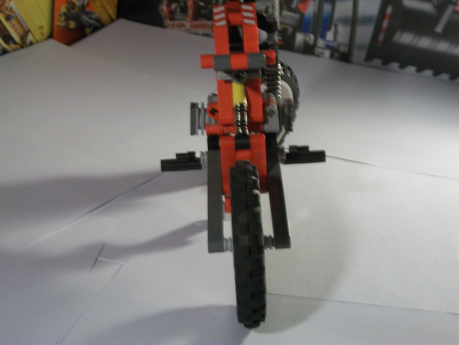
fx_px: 1021
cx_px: 230
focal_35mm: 77
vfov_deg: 19.1
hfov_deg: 25.3
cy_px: 172
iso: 160
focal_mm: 13.7
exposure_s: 1/10
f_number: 4.6
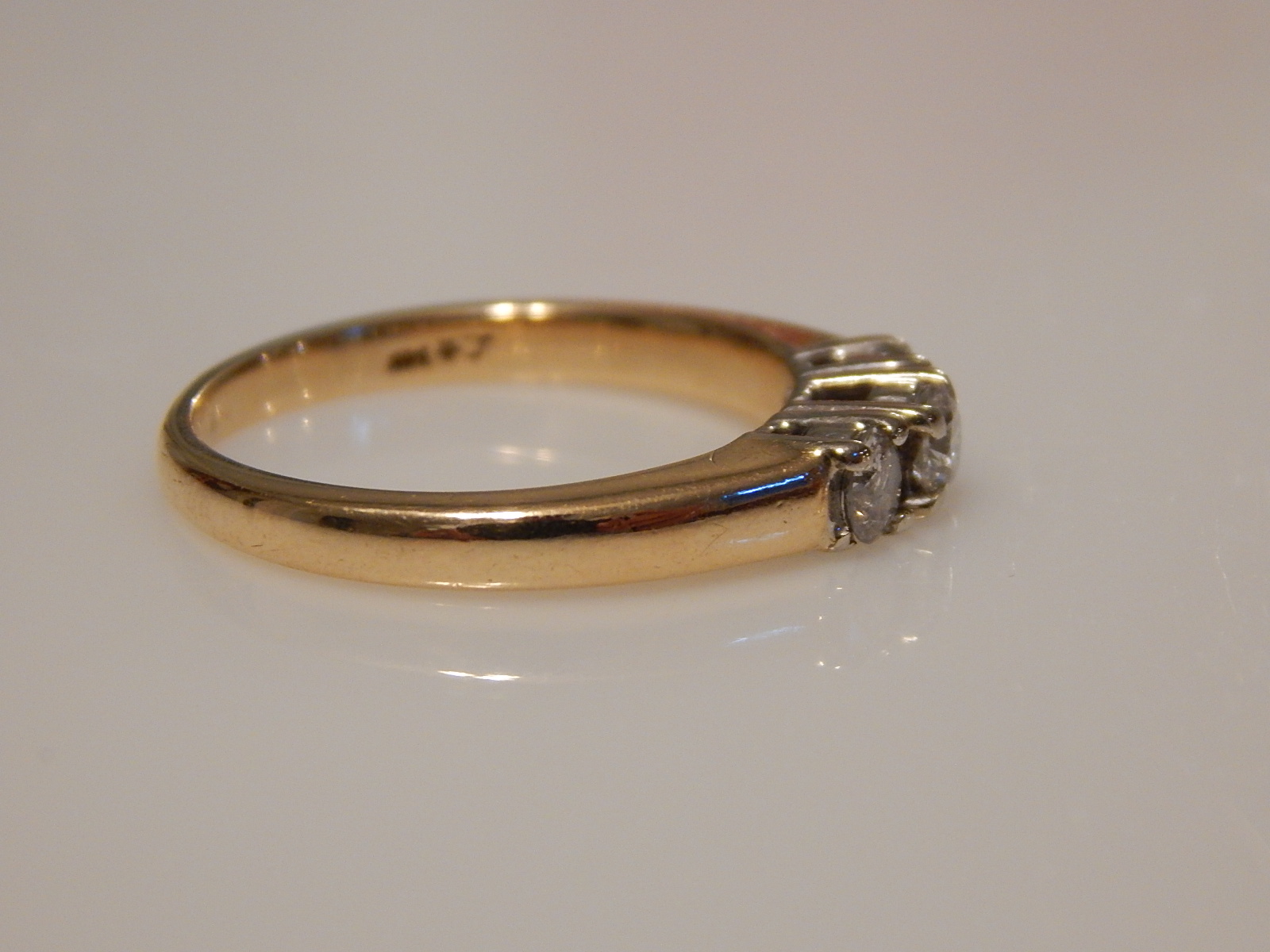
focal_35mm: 160
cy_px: 476
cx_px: 635
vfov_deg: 9.3
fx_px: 5870
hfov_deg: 12.3
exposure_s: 1/25
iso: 400
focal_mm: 28.7
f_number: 5.1
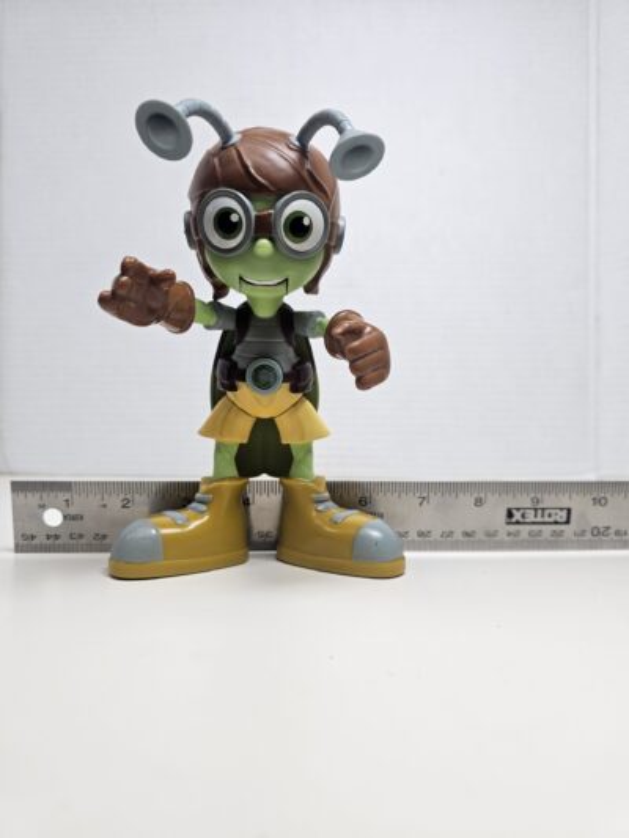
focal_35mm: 23
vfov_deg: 73.9
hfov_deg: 58.9
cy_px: 419
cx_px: 314
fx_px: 557
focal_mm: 6.3
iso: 80
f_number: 1.7
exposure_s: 1/120
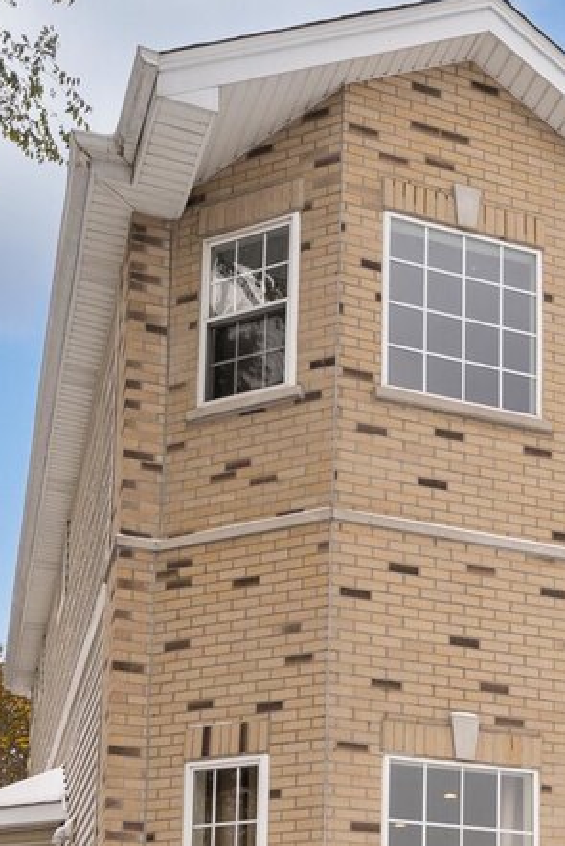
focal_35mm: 57
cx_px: 479
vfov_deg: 31.0
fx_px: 1345
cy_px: 936
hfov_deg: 23.3
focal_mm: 15.6
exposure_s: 1/500
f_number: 9
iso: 200
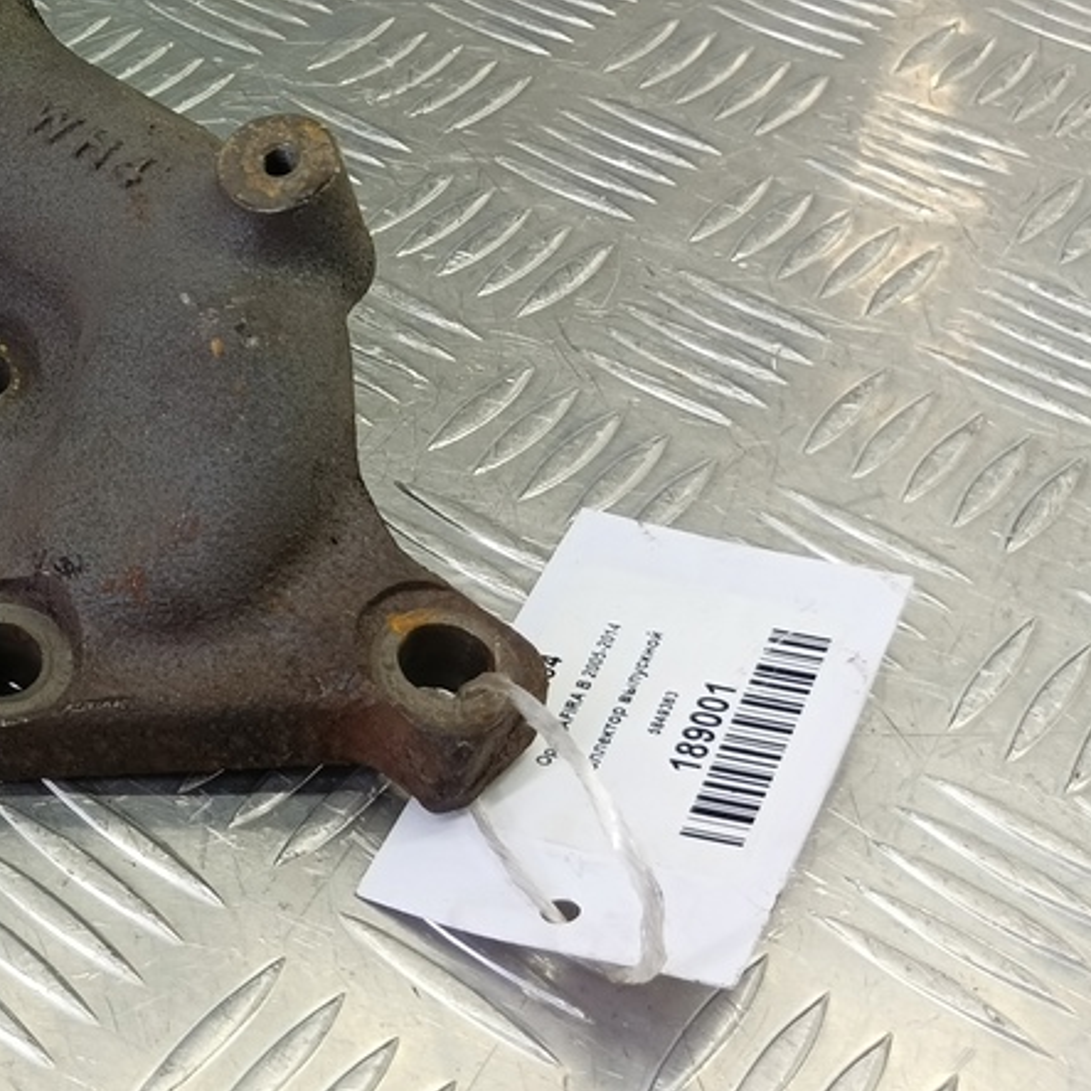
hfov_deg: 31.7
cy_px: 170
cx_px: -126
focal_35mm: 47
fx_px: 1676
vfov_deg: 34.6
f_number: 1.6
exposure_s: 1/50
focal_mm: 4.11
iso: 146
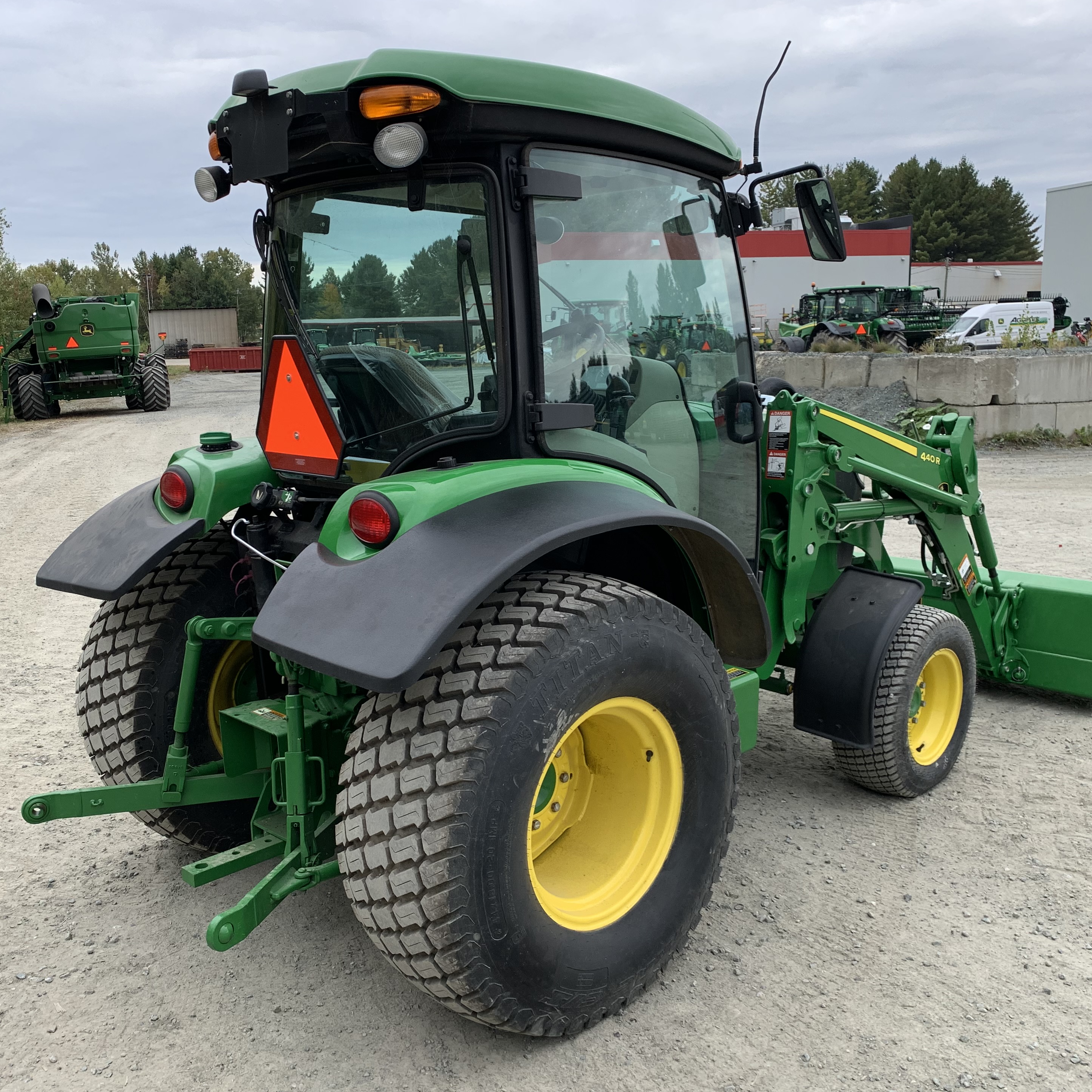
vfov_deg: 51.1
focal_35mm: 32
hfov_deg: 51.1
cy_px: 548
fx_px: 1142
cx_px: 519
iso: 25
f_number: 1.8
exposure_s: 1/754
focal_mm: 4.25
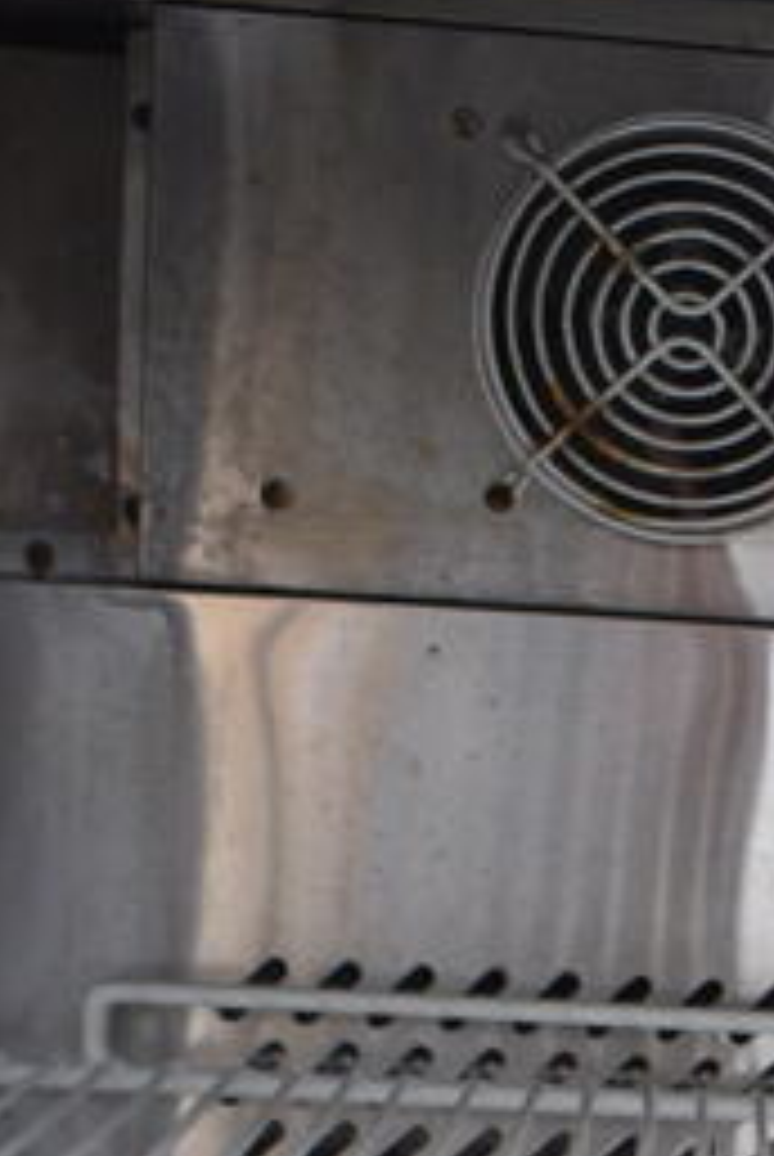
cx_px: 1287
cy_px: 1230
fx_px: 3087
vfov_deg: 20.4
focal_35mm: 96
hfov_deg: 13.2
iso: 640
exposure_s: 1/30
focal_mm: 18
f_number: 3.5
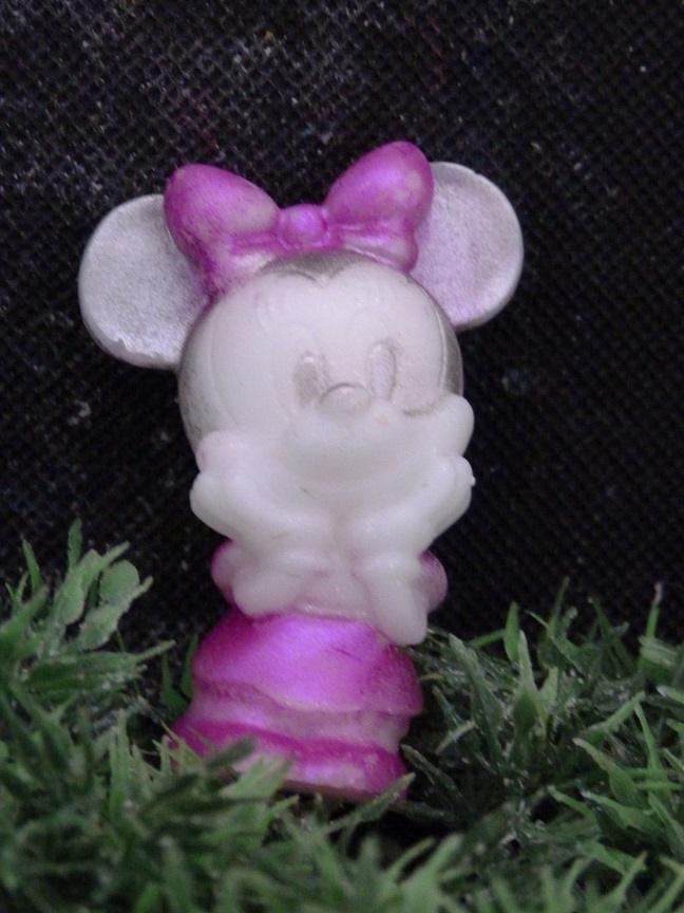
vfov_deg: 17.7
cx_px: 342
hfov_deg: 13.3
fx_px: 2924
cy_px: 456
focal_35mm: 111
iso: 800
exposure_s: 1/10
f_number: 3.5
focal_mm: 20.1
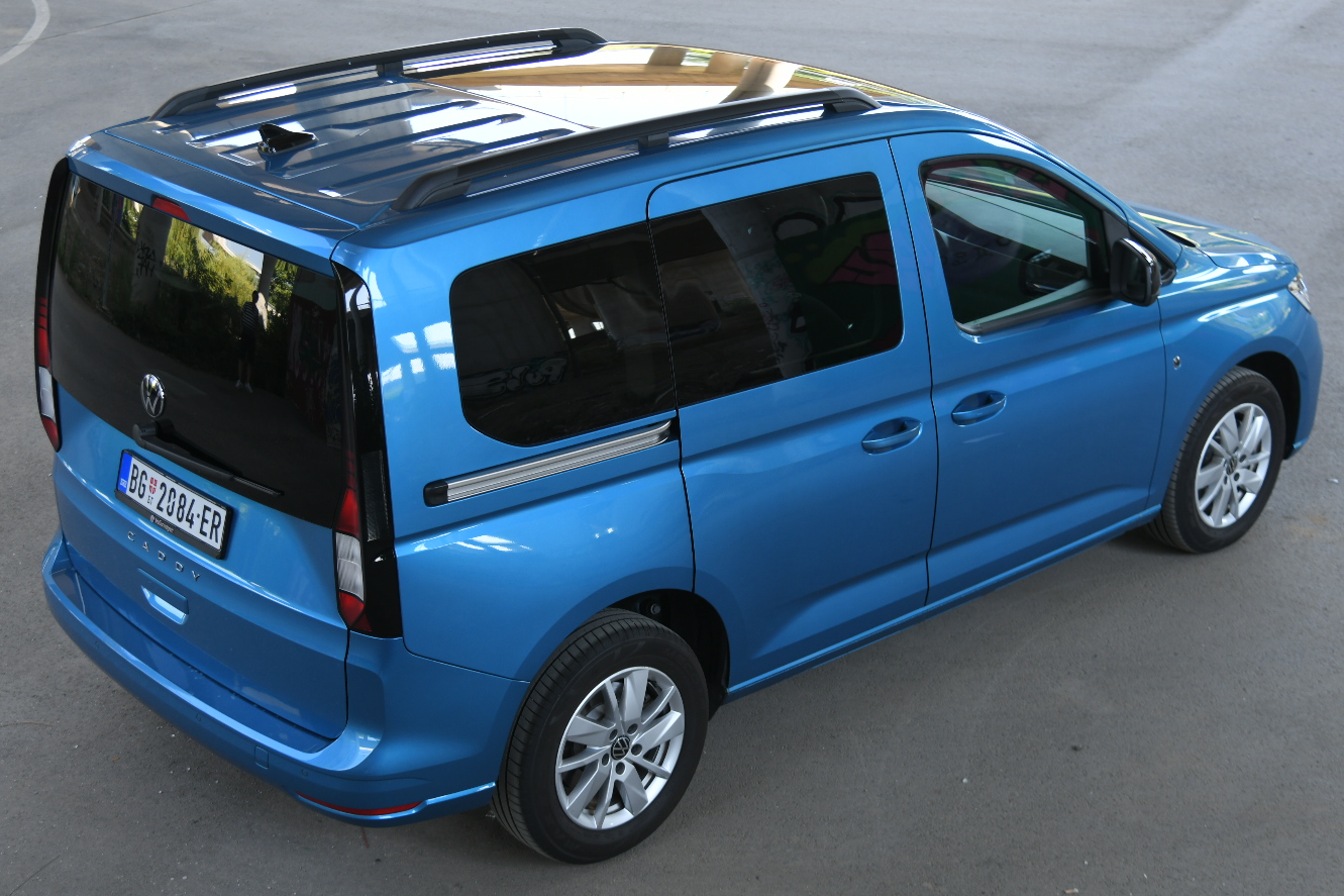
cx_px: 665
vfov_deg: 24.2
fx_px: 2090
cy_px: 393
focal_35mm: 56
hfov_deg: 35.6
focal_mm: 46
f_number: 4
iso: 400
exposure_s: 1/200
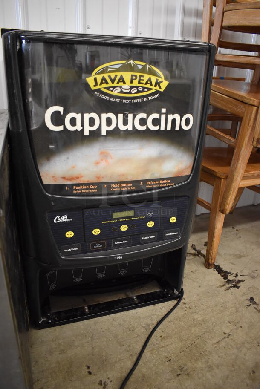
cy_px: 194
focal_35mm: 27
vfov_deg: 67.3
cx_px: 130
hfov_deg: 48.0
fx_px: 292
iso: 2800
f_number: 3.5
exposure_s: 1/125
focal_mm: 18
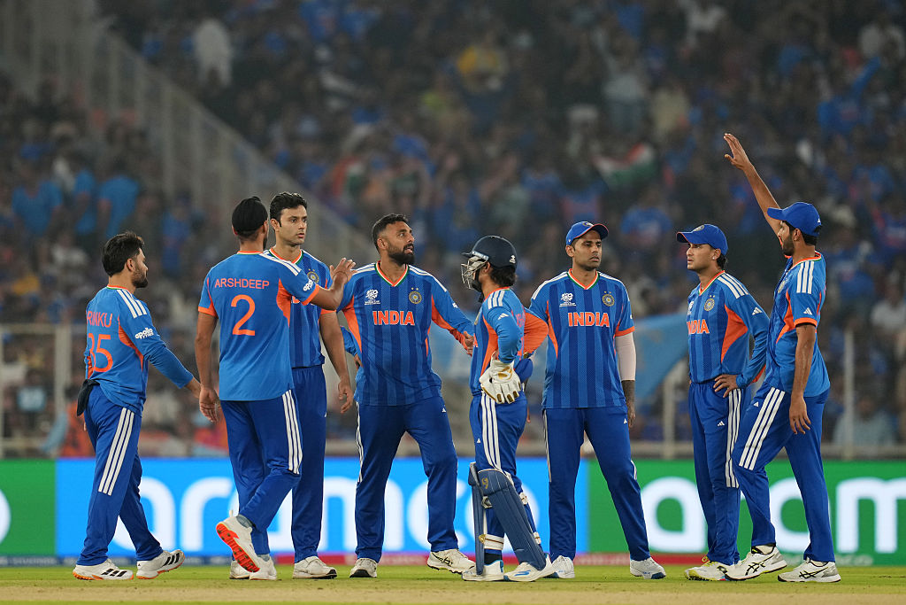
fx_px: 10067
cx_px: 453
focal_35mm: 400
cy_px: 302
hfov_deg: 5.2
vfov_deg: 3.4
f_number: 2.8
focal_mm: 400
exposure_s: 1/1250
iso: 1250
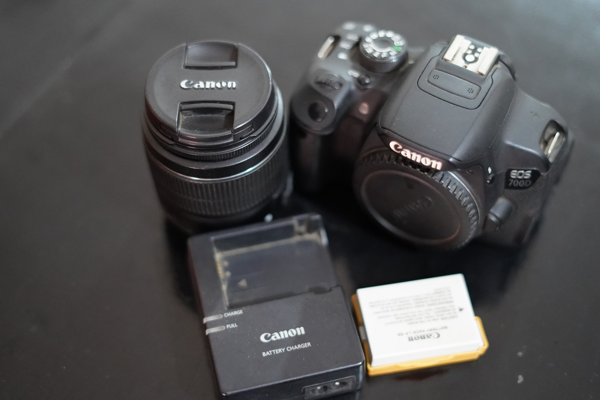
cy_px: 200
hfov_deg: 39.6
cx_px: 300
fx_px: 833
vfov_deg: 27.0
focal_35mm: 50
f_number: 2
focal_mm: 50
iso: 8000
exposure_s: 1/160
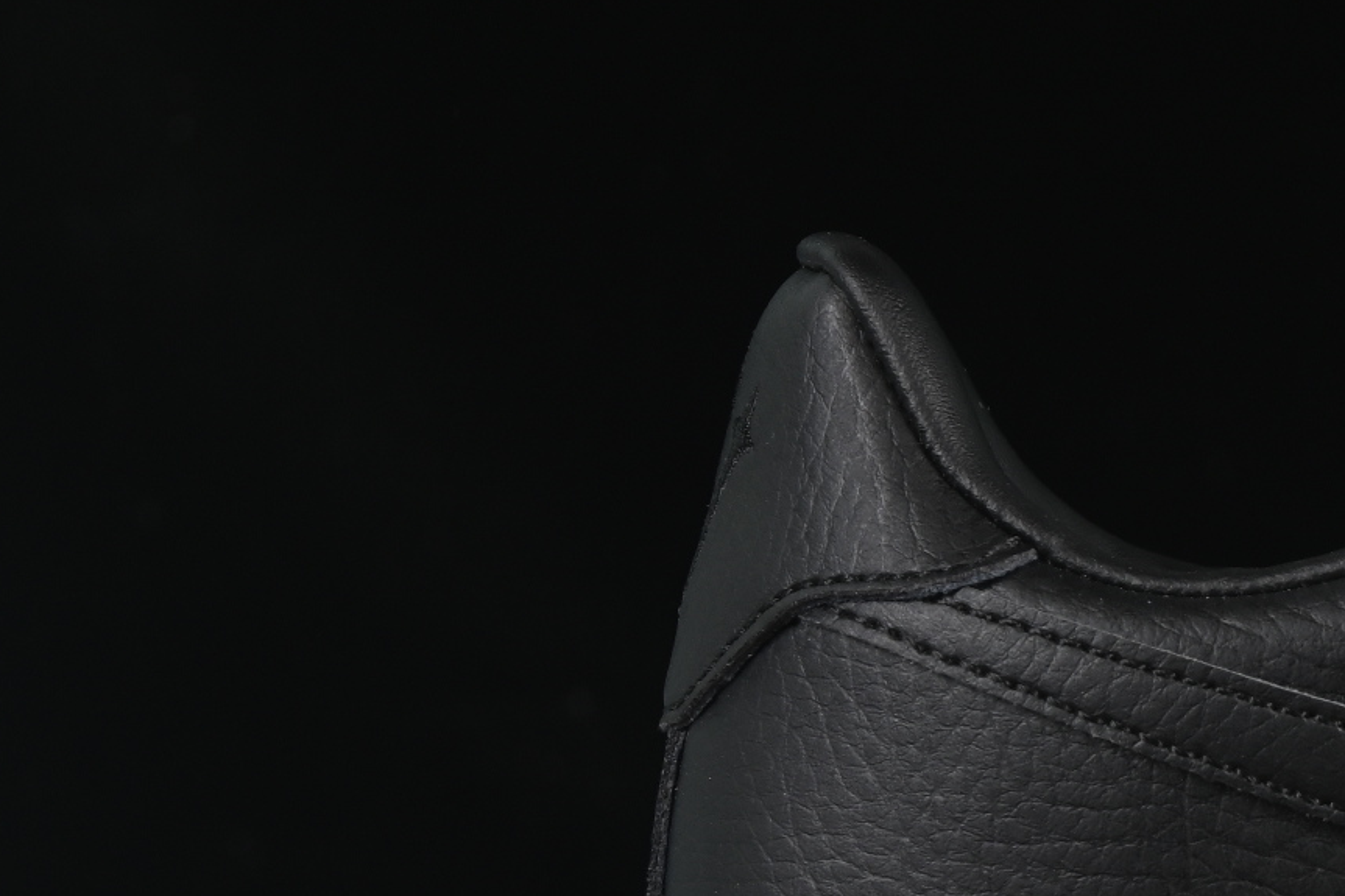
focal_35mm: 242
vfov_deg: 5.7
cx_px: 2096
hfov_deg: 8.3
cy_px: 639
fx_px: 9039
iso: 160
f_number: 6.3
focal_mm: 50
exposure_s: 1/50
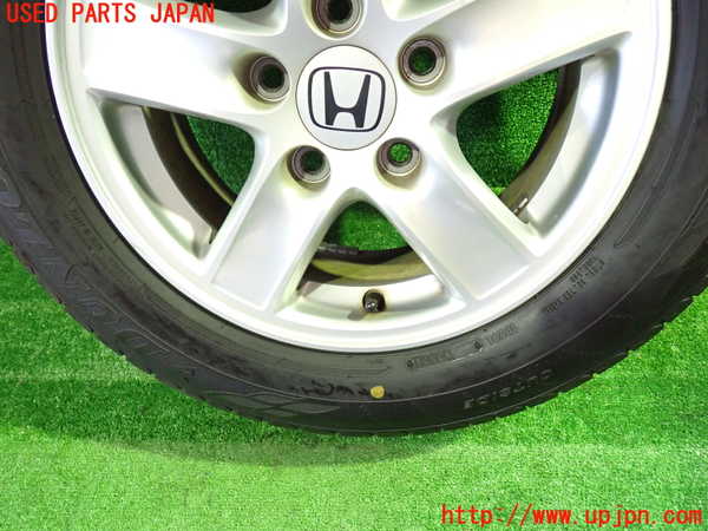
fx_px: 511
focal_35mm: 25
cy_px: 266
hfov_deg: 69.4
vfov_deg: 54.9
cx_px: 354
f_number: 2
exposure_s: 1/30
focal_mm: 4.5
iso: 800
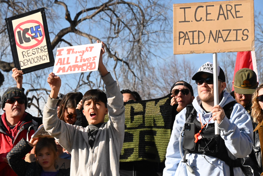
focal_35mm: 200
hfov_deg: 10.3
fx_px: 1461
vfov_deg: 6.9
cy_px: 88
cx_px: 132
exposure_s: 1/8000
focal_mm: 200
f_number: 20
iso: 16000
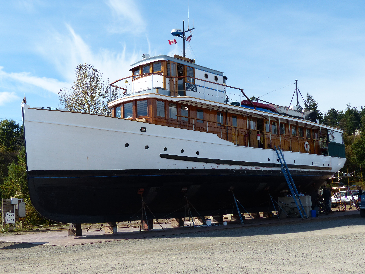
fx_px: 496
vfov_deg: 30.9
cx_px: 182
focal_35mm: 47
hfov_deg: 40.4
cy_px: 137
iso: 100
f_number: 4
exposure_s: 1/800
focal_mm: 8.4
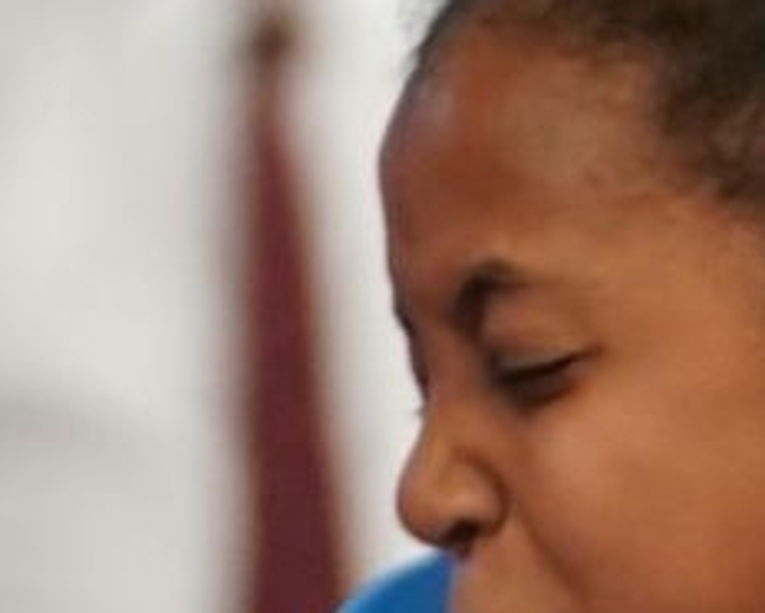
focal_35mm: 1507
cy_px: 363
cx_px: 2351
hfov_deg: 1.3
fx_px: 34149
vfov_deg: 1.0
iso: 2000
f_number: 2.8
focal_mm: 138
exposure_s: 1/1000
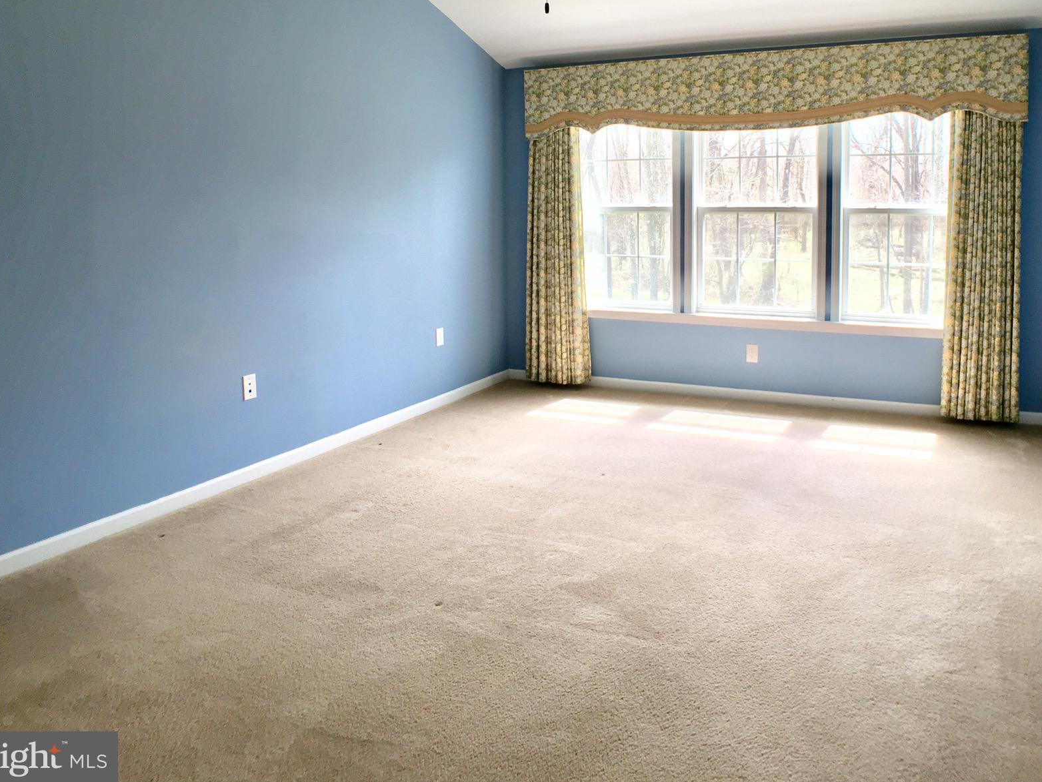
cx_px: 634
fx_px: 1144
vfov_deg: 37.4
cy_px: 274
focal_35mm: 38
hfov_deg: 48.6
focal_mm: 4.15
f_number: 2.2
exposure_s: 1/120
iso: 32
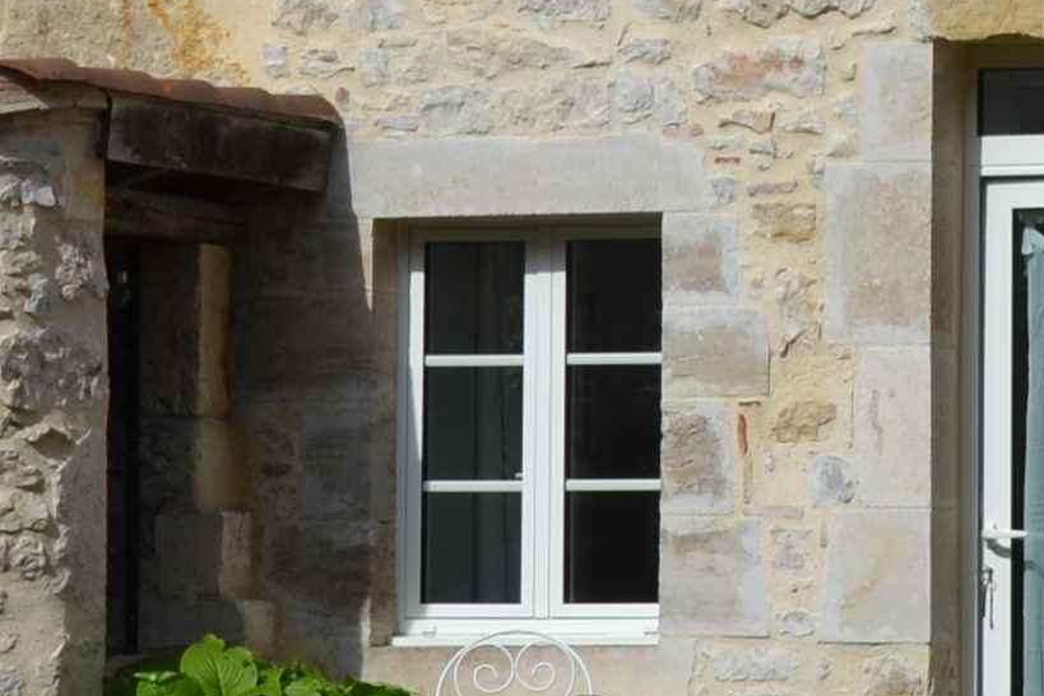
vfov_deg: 4.5
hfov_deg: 6.8
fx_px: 8815
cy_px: -156
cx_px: 1020
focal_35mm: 304
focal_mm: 36
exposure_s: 1/250
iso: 100
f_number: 8
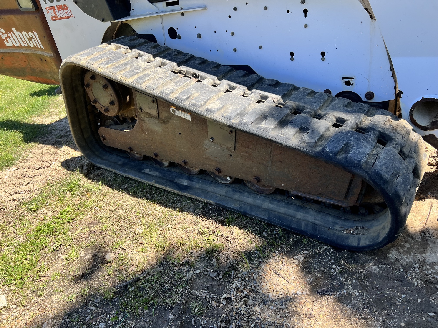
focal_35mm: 26
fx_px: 329
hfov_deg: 67.3
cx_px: 219
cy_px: 164
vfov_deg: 53.1
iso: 50
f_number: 1.5
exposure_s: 1/1058
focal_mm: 5.7
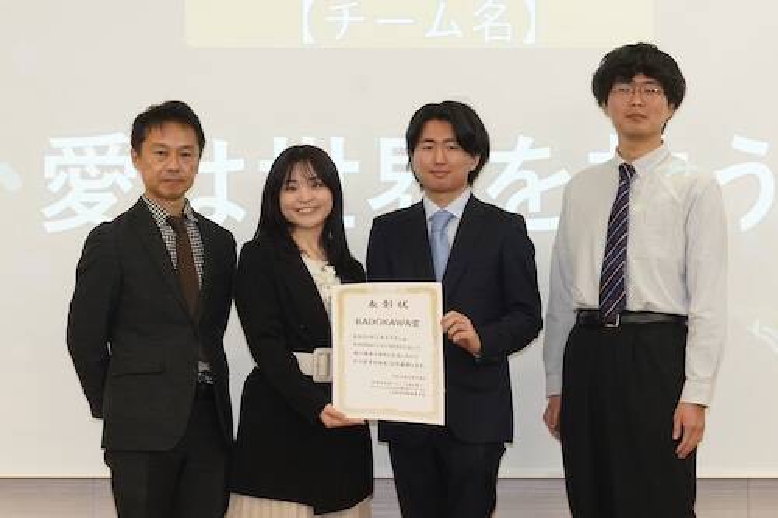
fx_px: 2657
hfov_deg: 16.7
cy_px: 259
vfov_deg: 11.1
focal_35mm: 123
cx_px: 389
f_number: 6.3
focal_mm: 82
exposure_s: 1/250
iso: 3200
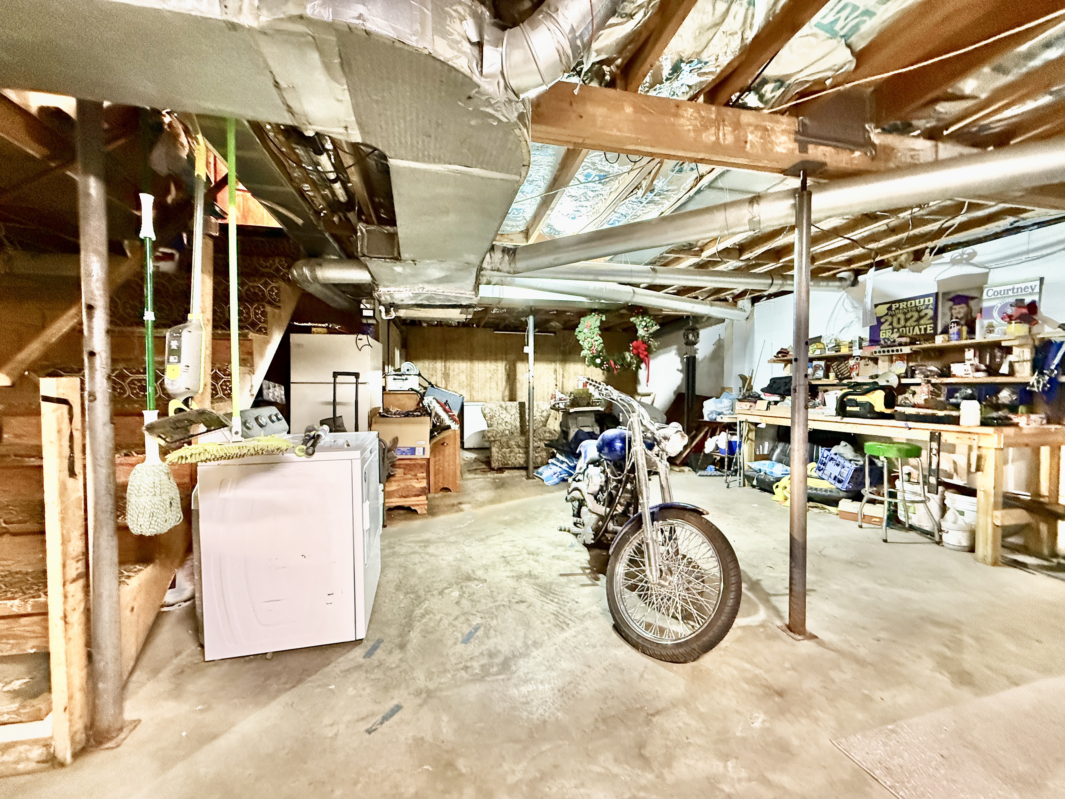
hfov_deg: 102.1
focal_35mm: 14
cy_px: 400
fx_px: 431
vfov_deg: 85.7
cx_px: 532
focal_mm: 2.22
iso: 1000
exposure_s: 1/60
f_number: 2.2
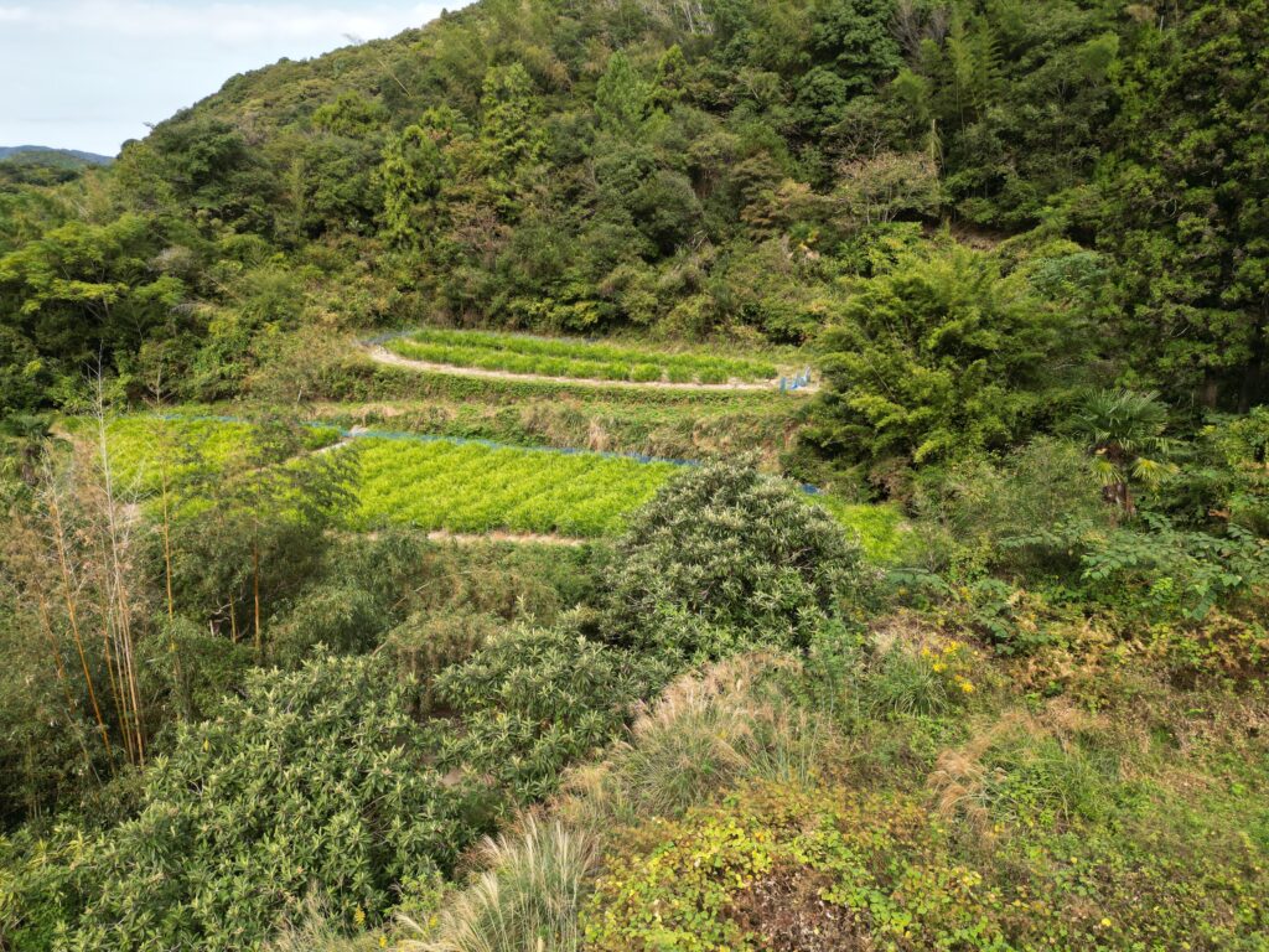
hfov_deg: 71.6
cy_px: 476
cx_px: 634
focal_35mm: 24
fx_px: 880
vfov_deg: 56.8
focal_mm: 6.72
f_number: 1.7
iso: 100
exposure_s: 1/1000
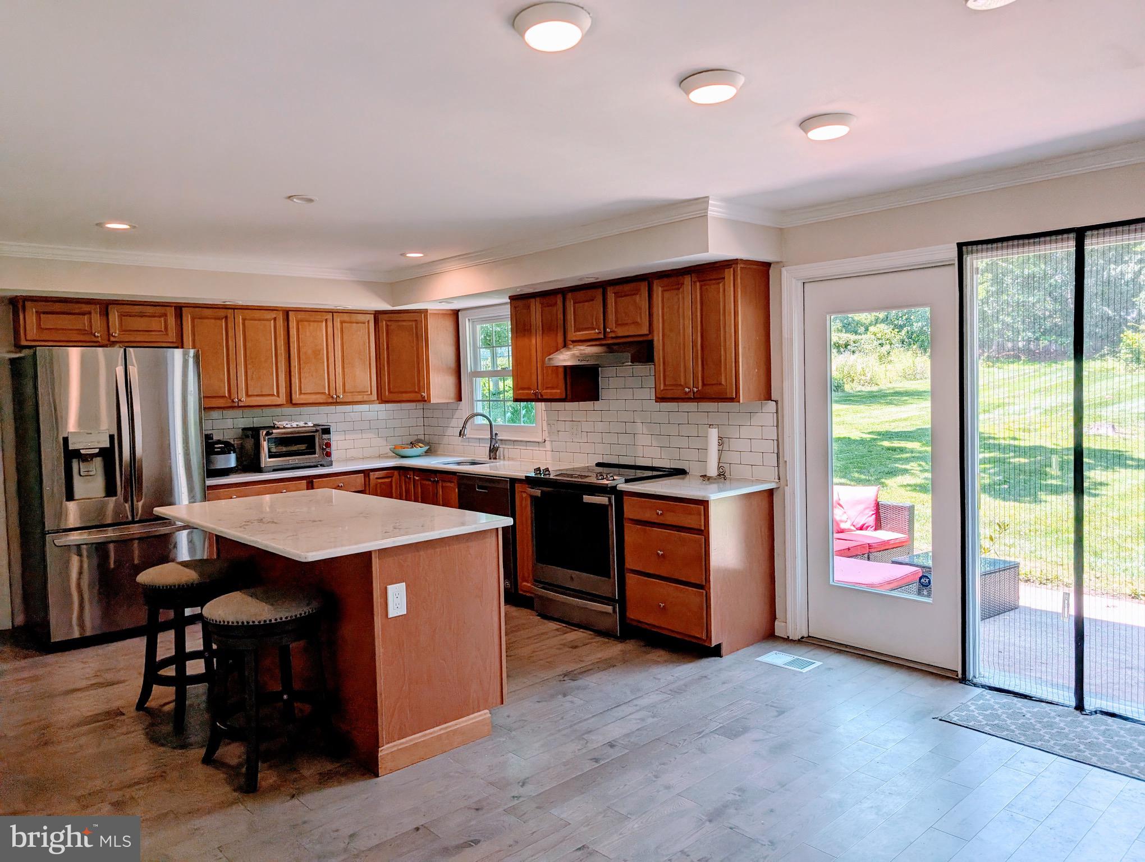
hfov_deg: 71.5
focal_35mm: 24
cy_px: 431
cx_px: 572
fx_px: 795
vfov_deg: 56.9
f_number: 1.68
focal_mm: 6.9
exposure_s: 1/120
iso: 18
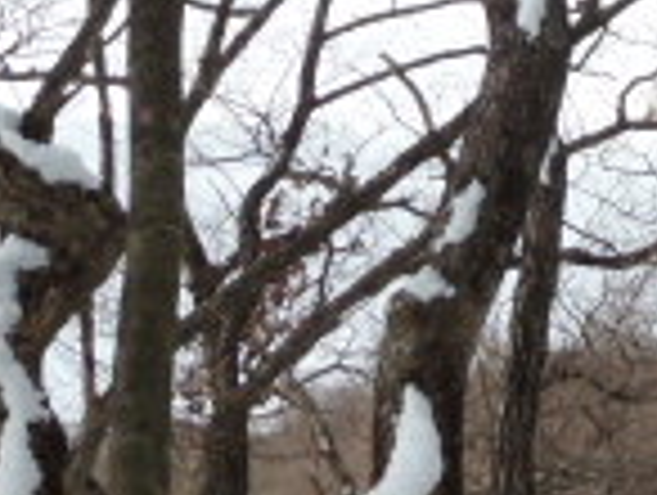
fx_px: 2909
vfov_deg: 9.6
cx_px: 666
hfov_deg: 12.7
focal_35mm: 153
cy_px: -40
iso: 80
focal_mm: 5.7
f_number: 4
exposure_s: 1/500
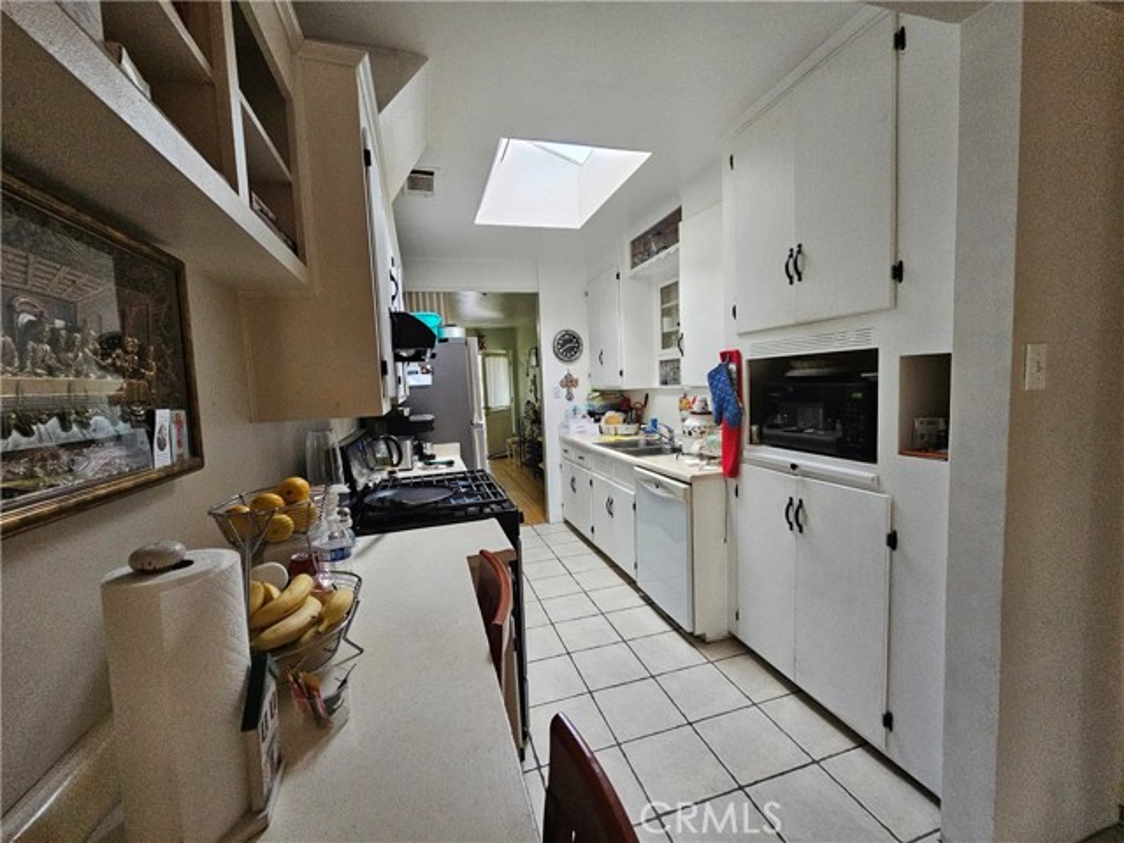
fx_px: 422
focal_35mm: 13
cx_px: 562
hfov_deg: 106.2
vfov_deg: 89.9
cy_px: 422
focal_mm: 2.2
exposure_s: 1/77.4
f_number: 2.2
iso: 400
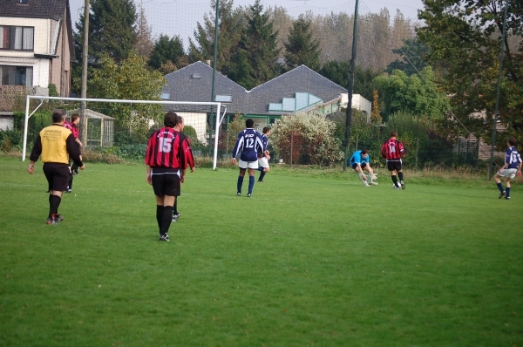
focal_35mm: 99
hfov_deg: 20.6
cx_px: 262
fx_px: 1436
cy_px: 174
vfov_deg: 13.8
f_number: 4.2
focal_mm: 66
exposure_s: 1/800
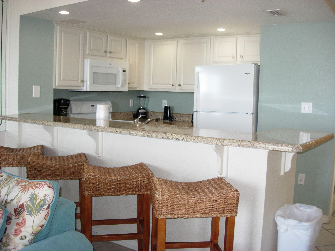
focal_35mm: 38
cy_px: 126
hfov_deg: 49.0
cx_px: 168
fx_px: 368
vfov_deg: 37.7
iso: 79
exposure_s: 1/34.8
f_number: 2.8
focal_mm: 7.8
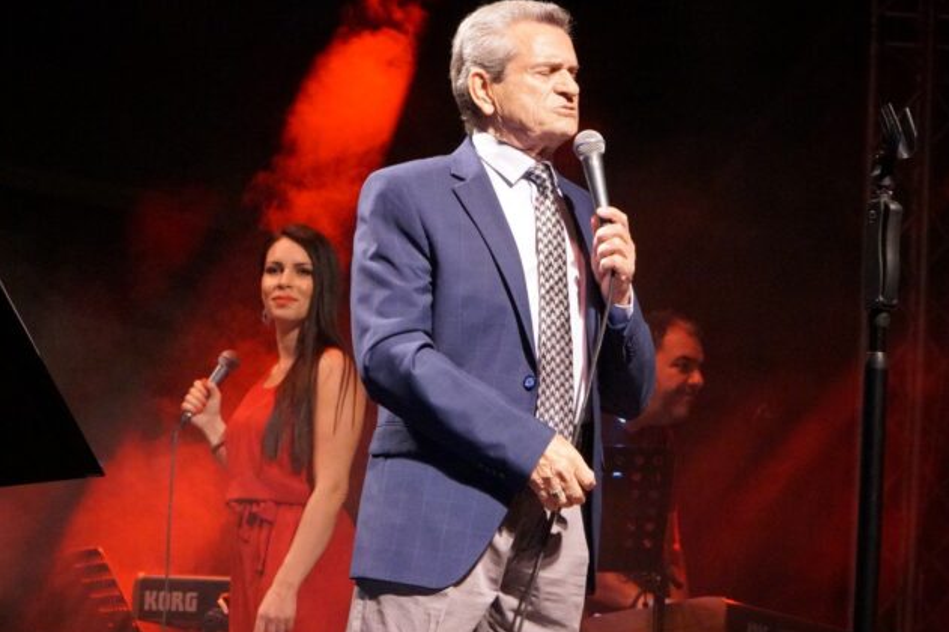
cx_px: 397
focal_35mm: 119
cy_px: 309
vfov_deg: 11.5
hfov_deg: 17.3
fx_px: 3125
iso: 8000
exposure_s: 1/80
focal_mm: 65
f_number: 9
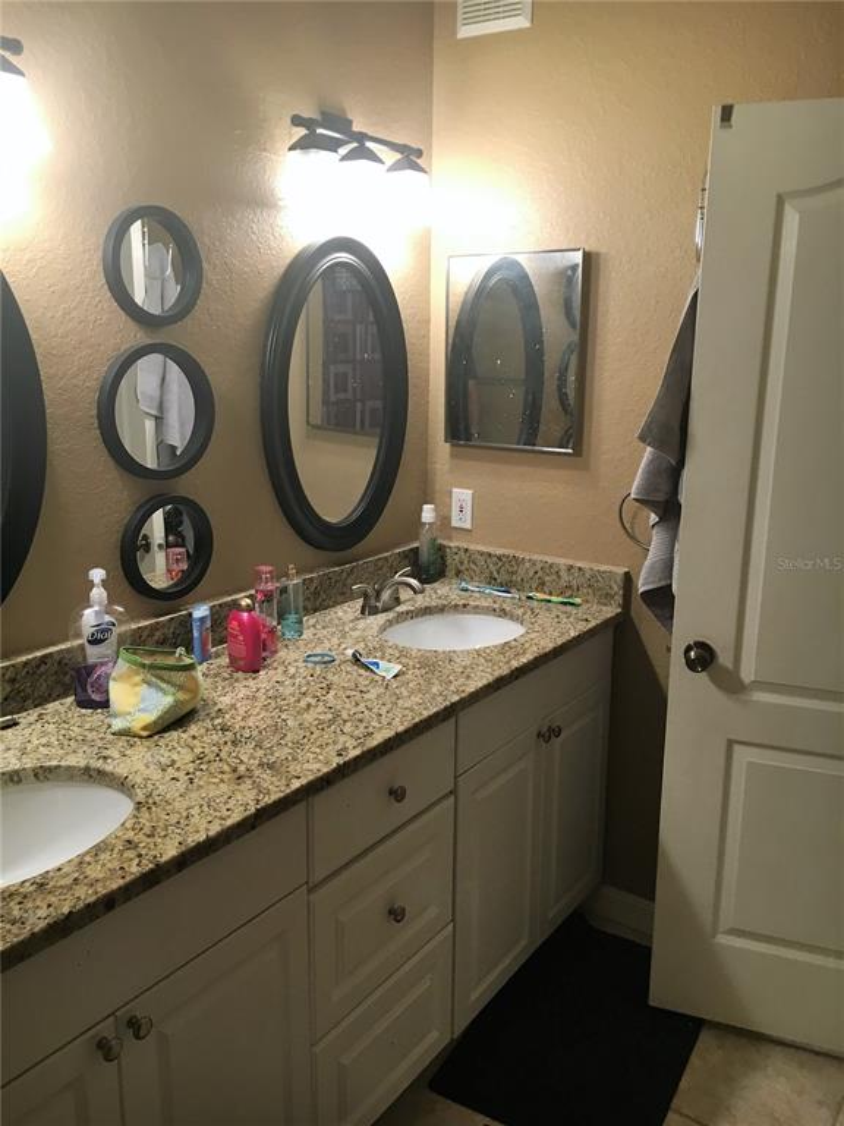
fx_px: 943
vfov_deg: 61.7
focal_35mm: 29
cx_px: 422
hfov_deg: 48.2
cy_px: 563
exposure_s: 1/30
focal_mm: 4.15
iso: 80
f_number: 2.2
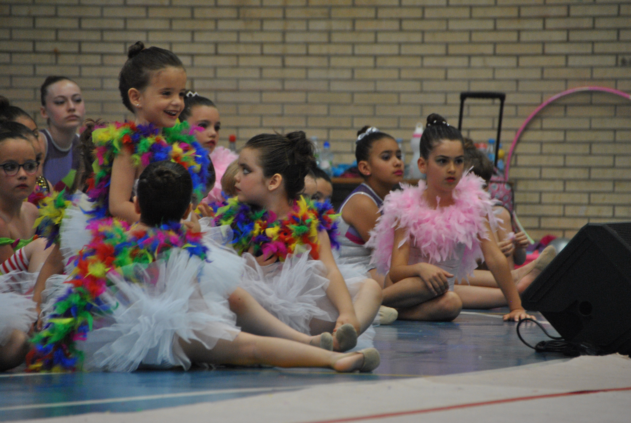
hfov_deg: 6.9
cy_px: 212
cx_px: 316
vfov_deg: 4.6
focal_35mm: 300
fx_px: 5265
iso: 800
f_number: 6.3
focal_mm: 200
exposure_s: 1/80
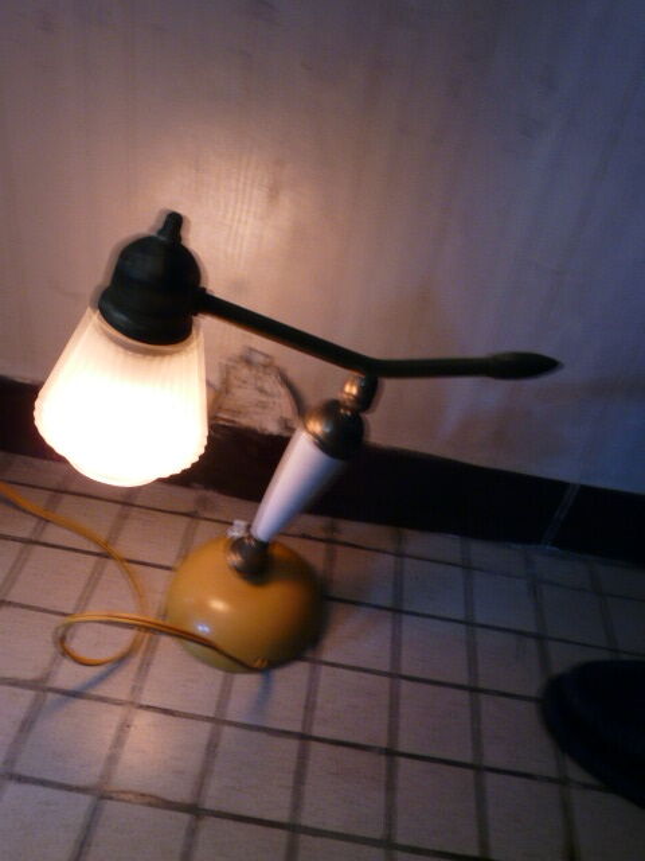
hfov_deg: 49.7
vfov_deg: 63.4
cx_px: 322
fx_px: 696
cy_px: 430
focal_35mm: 28
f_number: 8
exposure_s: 1/3.2
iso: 200
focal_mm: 4.6
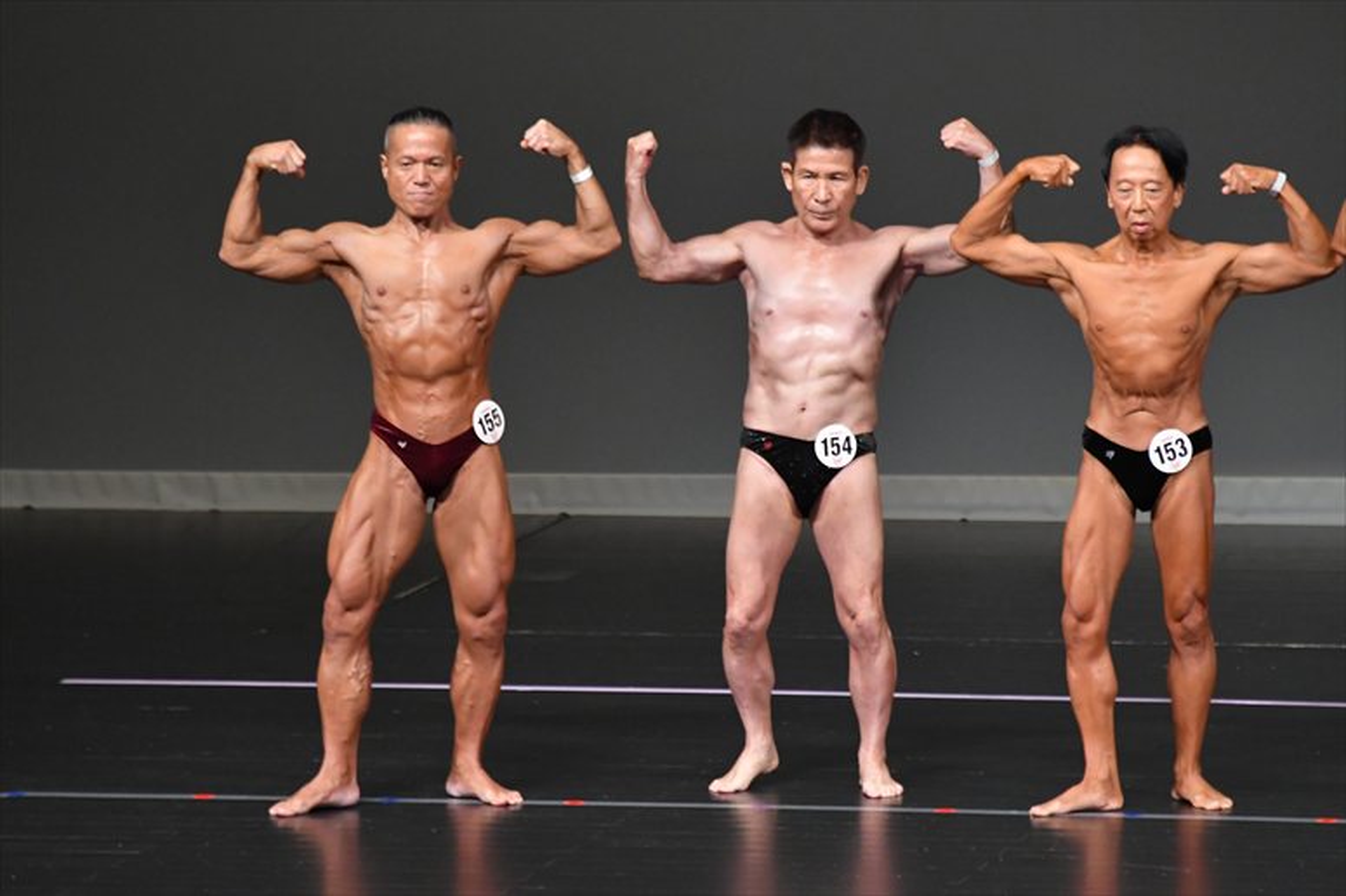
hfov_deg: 6.0
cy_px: 448
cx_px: 673
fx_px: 12893
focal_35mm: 345
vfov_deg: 4.0
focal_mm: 230
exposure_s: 1/400
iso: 4000
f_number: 5.6
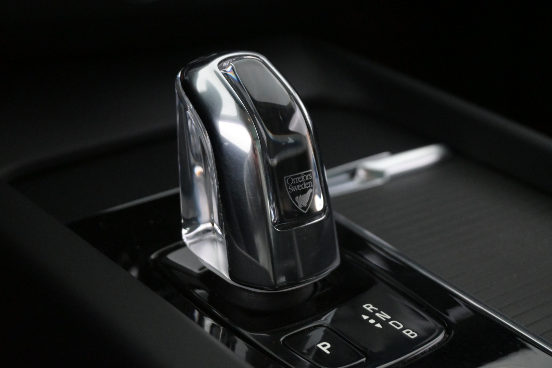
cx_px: 276
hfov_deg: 34.2
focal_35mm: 58
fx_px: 897
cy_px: 184
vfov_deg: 23.2
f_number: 5.6
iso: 5600
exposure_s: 1/60
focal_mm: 39
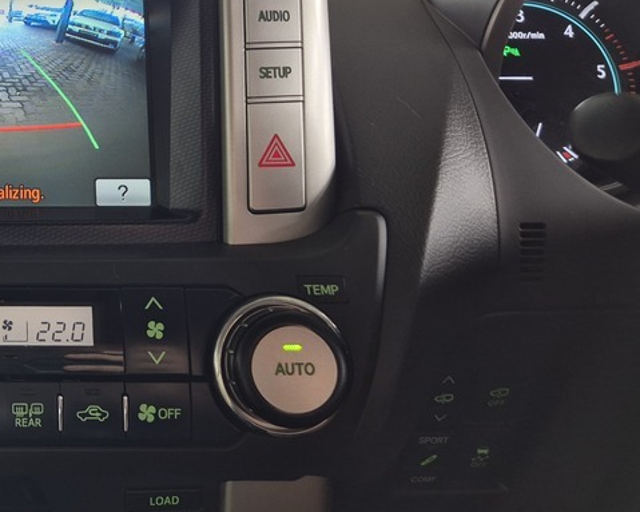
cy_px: 112
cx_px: -21
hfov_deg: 34.7
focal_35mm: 48
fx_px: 909
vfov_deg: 30.8
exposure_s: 1/50
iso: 80
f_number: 1.8
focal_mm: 5.4
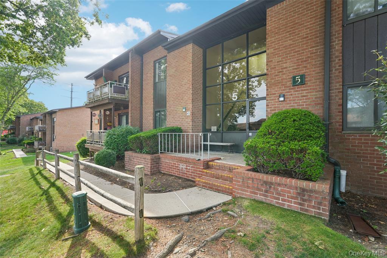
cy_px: 129
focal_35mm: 16
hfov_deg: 96.8
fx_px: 172
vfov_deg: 73.7
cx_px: 194
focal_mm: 16
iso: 160
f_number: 8
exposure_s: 1/30
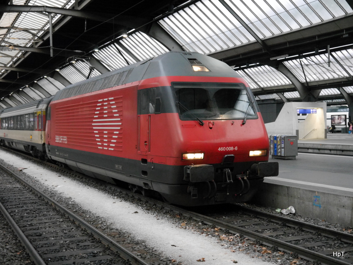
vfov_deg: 29.1
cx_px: 176
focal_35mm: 50
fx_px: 510
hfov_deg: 38.2
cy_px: 132
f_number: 4.6
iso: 2500
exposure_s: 1/125
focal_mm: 25
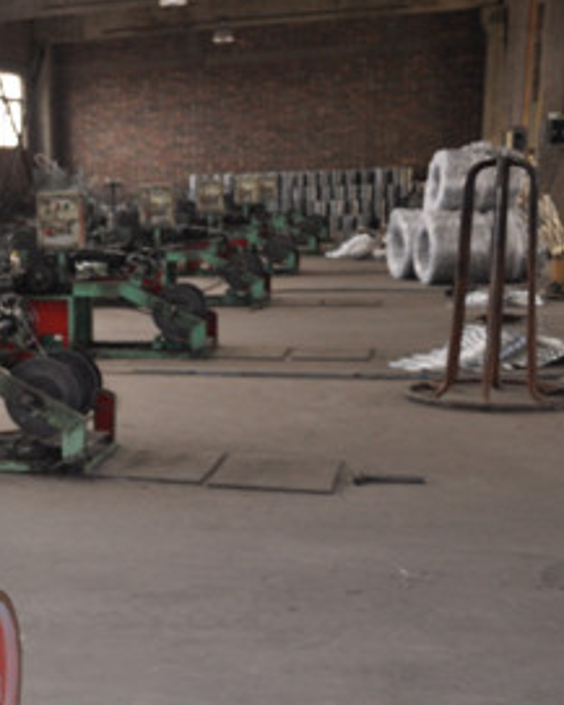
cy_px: 484
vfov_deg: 33.2
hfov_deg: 23.9
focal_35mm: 56
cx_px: -164
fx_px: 1168
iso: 640
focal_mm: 18
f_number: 3.5
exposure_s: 1/15
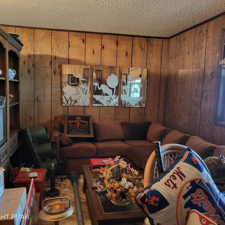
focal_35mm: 31
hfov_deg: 52.5
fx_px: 228
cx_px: 102
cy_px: 114
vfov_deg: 52.5
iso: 1000
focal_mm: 5.4
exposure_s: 1/24
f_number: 1.8
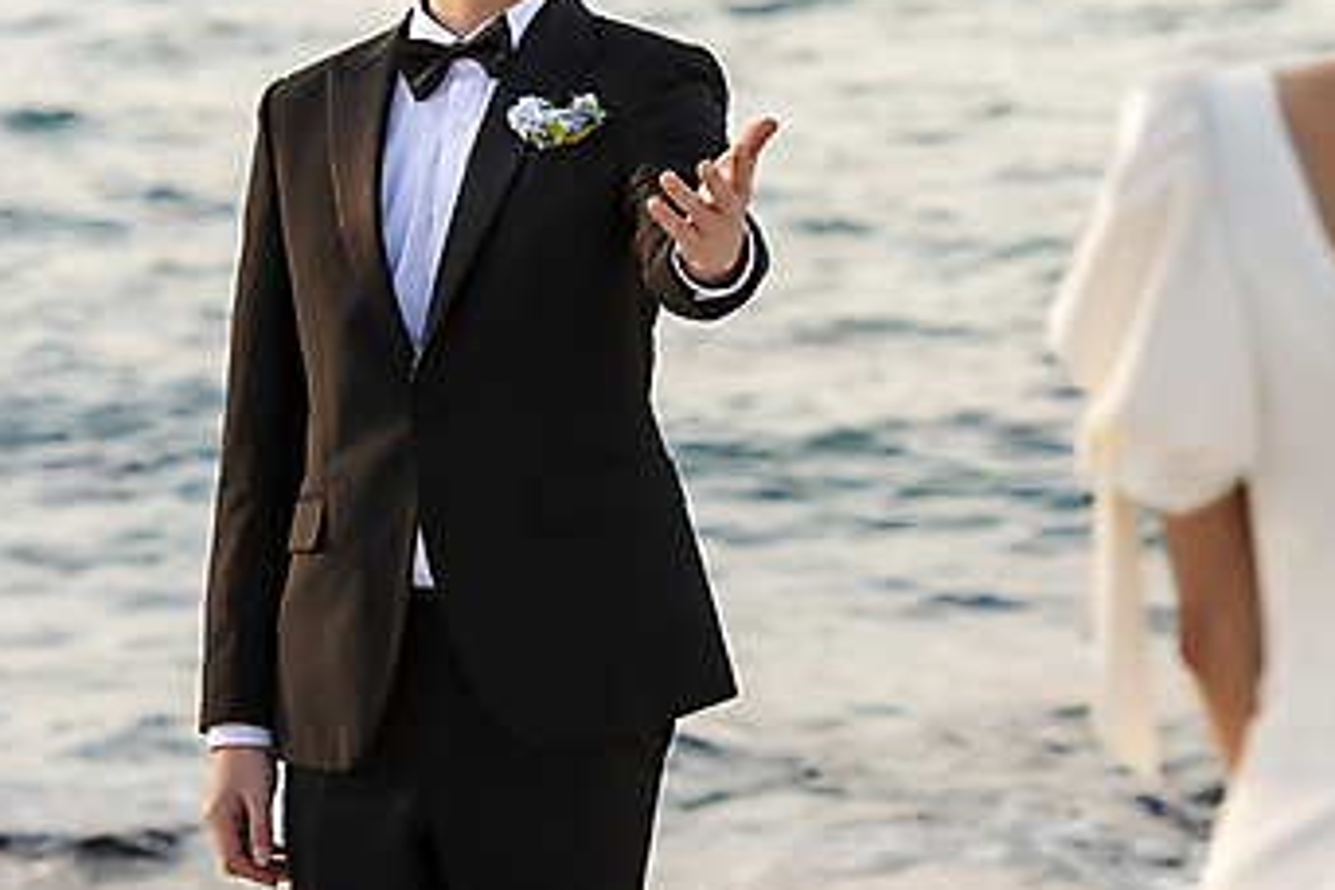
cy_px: 164
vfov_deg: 5.8
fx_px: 8788
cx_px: 902
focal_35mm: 237
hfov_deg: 8.7
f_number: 4.5
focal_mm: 135
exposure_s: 1/400
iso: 400
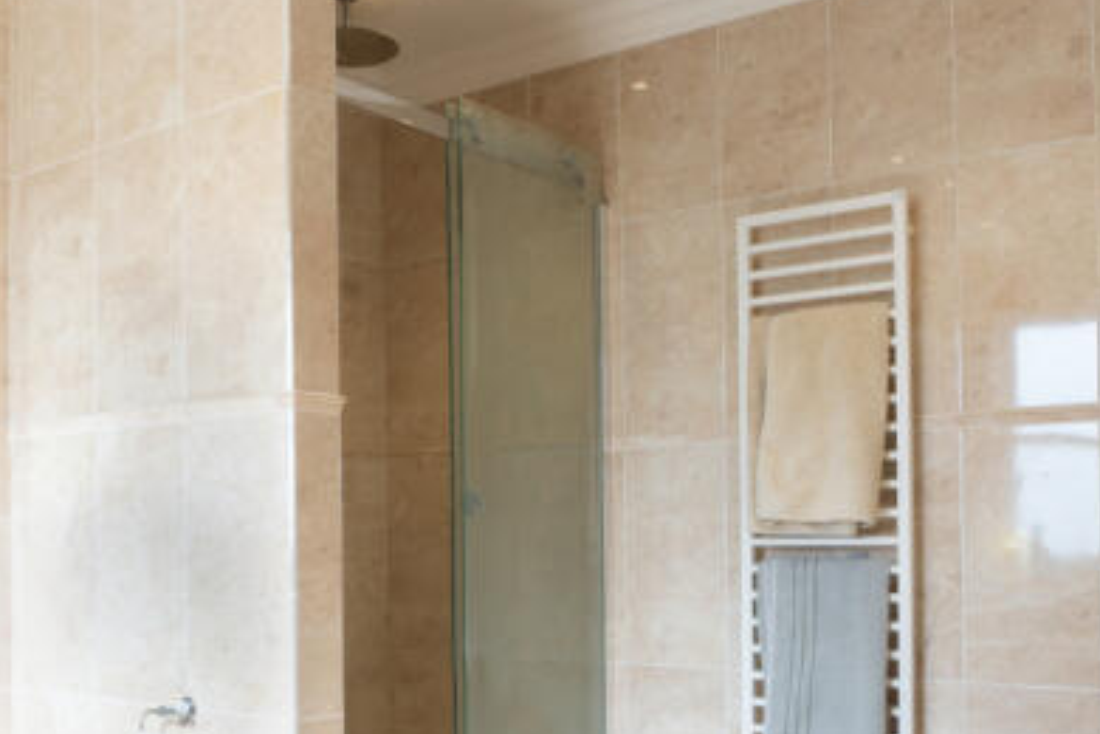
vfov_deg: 31.4
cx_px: 327
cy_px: 541
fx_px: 1283
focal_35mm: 42
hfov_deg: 45.4
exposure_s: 1/25
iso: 200
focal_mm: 16
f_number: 11
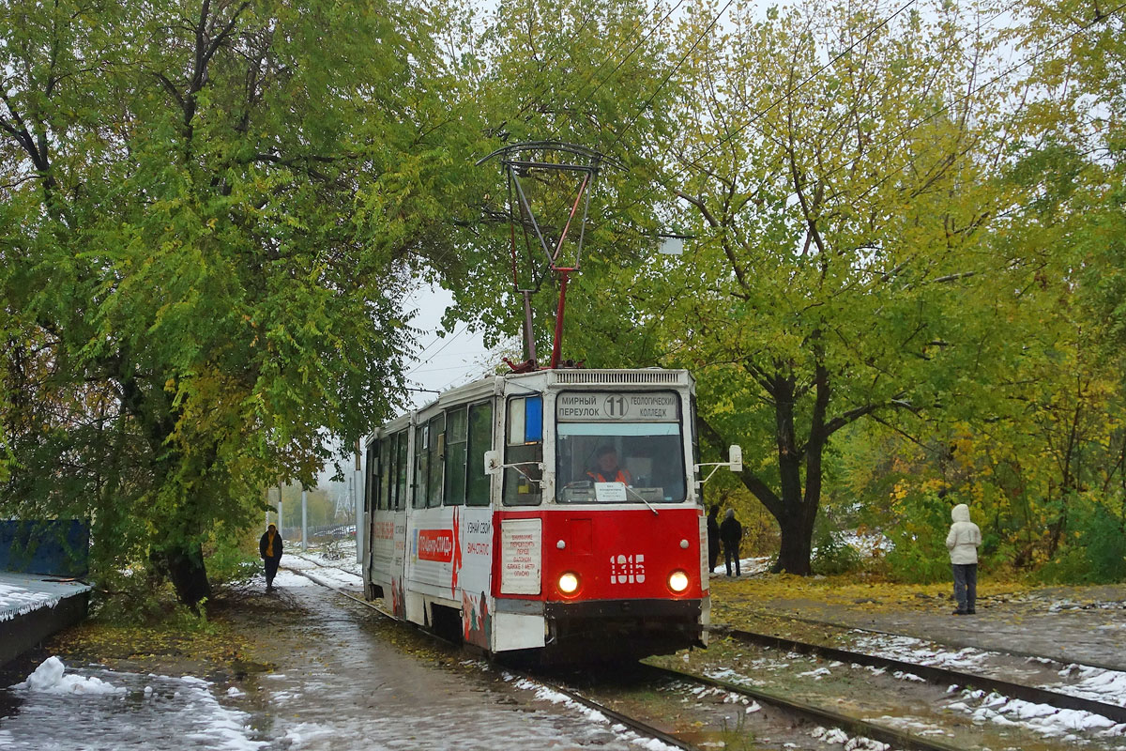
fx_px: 1220
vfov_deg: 34.2
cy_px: 376
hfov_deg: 49.6
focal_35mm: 39
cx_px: 563
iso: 500
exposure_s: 1/500
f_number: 2.8
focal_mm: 14.4
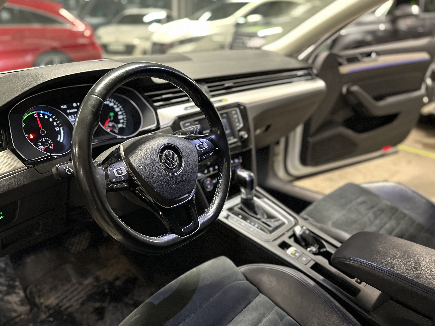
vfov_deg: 49.6
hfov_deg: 63.2
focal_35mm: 28
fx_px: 352
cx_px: 191
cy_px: 188
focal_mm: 6.86
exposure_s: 1/33
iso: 800
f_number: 1.78
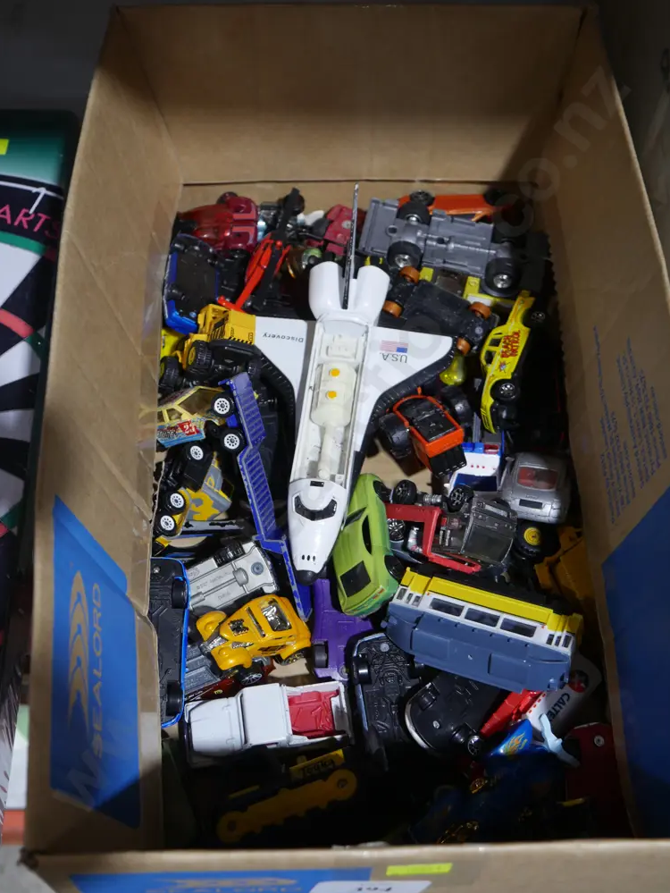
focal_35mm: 41
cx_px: 340
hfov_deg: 35.2
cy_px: 443
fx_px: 1057
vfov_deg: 45.8
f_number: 4.5
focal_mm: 20
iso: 500
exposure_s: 1/60
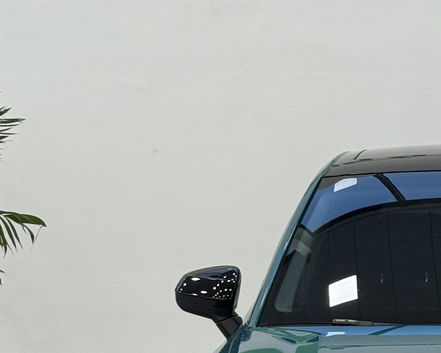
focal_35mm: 166
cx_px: 474
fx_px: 2166
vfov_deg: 9.3
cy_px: 300
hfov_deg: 11.5
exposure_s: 1/50
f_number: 1.78
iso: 50
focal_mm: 6.76
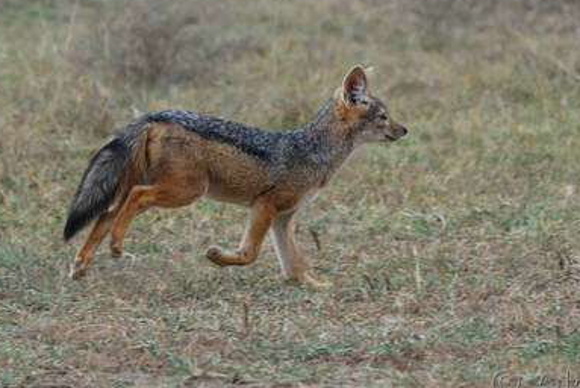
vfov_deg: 1.9
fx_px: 11931
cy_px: 65
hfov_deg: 2.8
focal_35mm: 740
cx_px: 315
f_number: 5.3
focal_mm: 270
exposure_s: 1/400
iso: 400
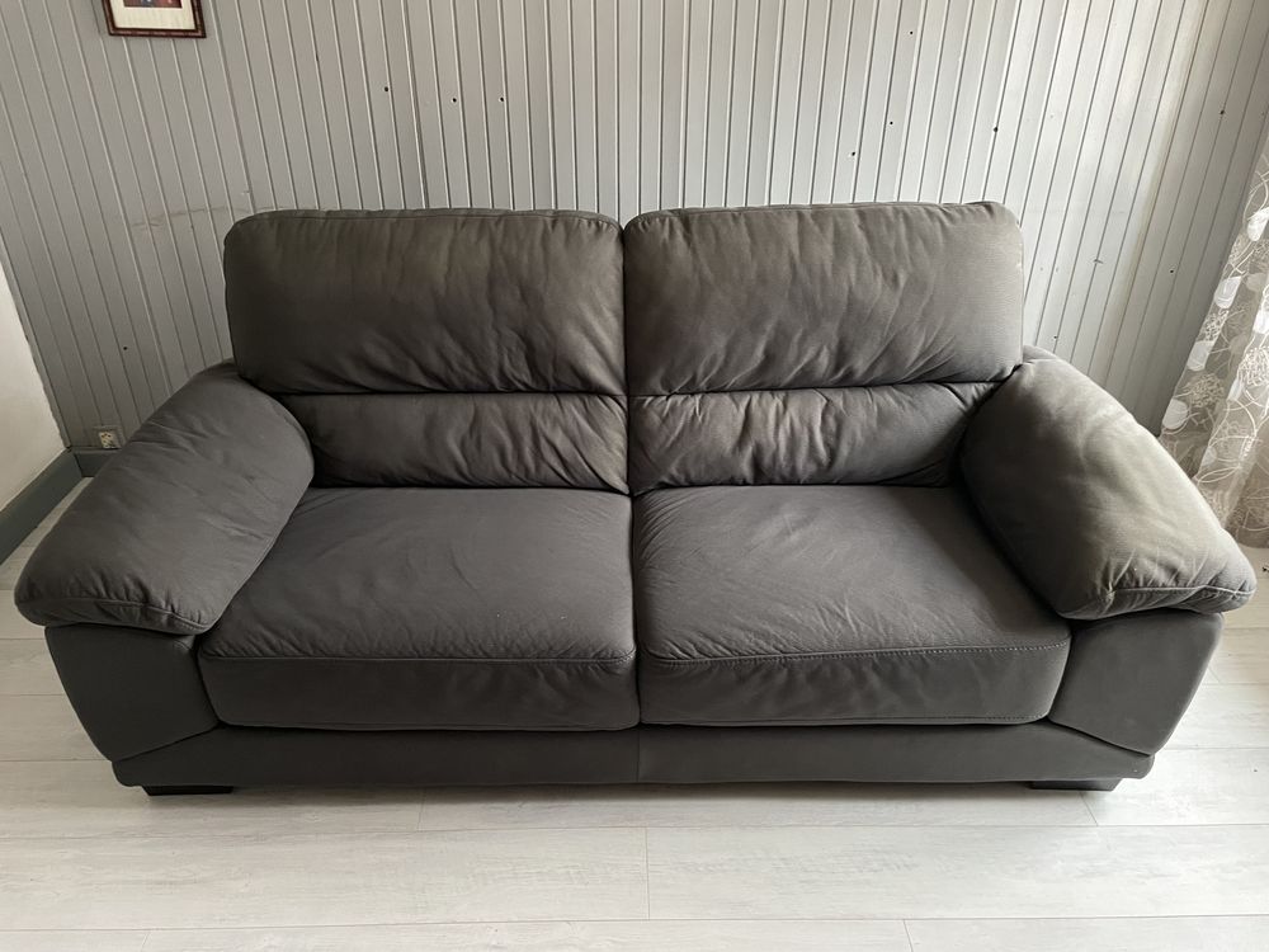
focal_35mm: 26
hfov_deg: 67.3
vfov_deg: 53.1
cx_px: 634
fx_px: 953
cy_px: 476
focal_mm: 4.2
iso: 500
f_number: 1.6
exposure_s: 1/33
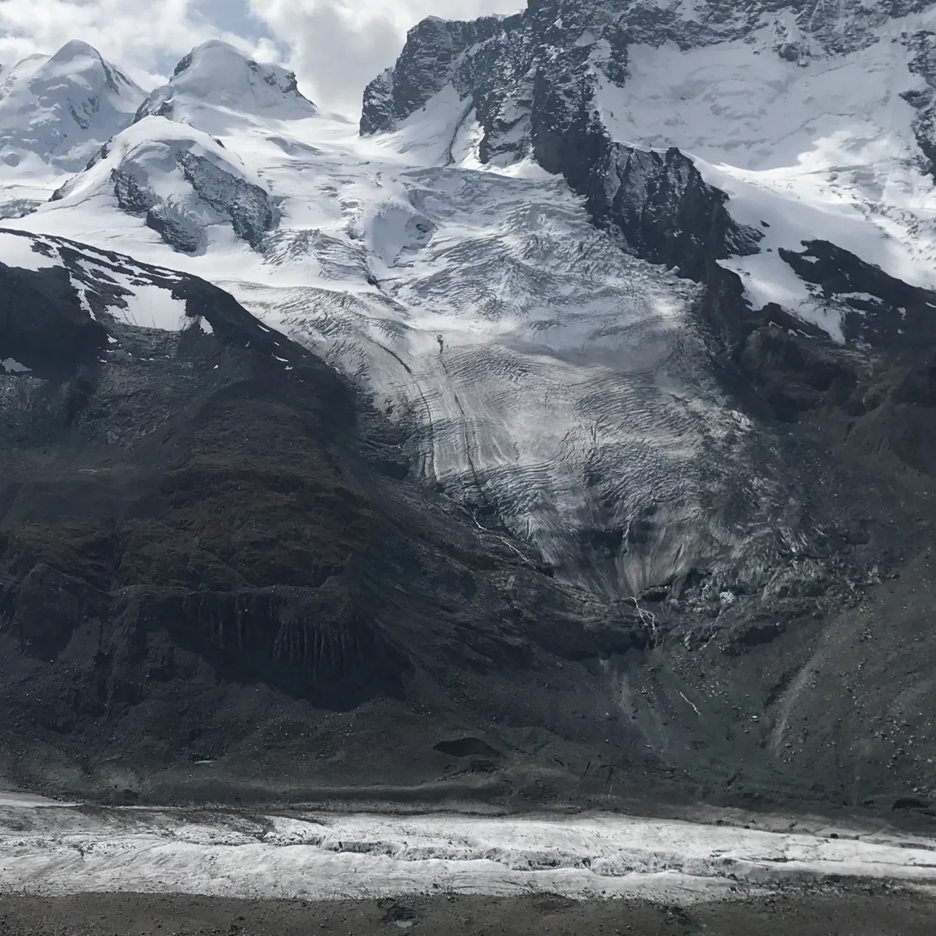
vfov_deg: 34.7
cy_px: 446
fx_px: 1499
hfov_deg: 34.7
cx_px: 447
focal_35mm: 49
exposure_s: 1/7407
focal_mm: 3.99
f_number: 1.8
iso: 20
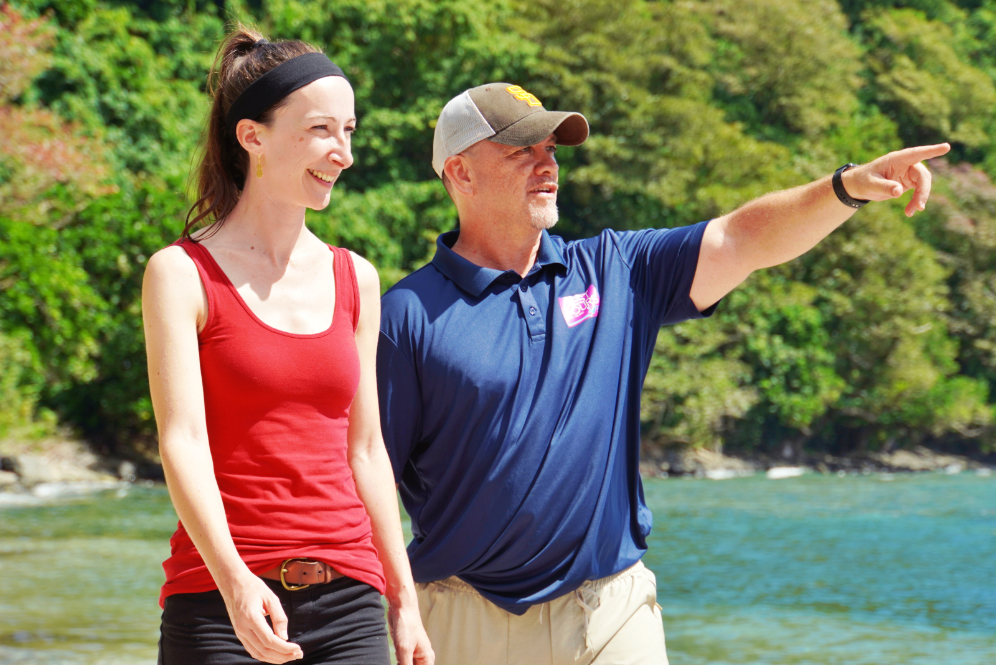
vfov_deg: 12.7
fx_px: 2990
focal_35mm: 108
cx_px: 498
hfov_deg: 18.9
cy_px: 332
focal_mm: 72
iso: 100
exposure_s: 1/320
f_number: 5.6
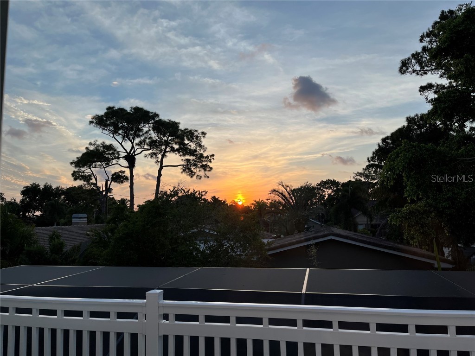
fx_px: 357
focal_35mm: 26
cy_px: 178
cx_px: 238
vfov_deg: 53.1
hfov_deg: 67.3
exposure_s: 1/1036
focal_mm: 5.1
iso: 50
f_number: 1.6
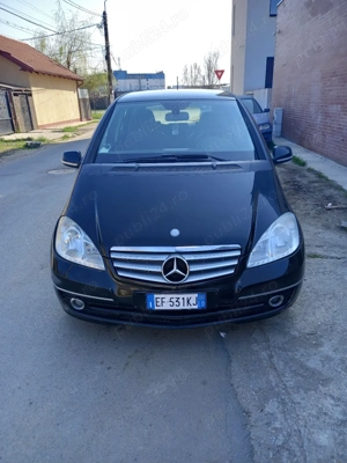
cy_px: 232
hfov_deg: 54.9
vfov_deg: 69.4
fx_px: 334
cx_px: 174
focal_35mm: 25
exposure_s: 1/127
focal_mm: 4.6
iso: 25
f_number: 2
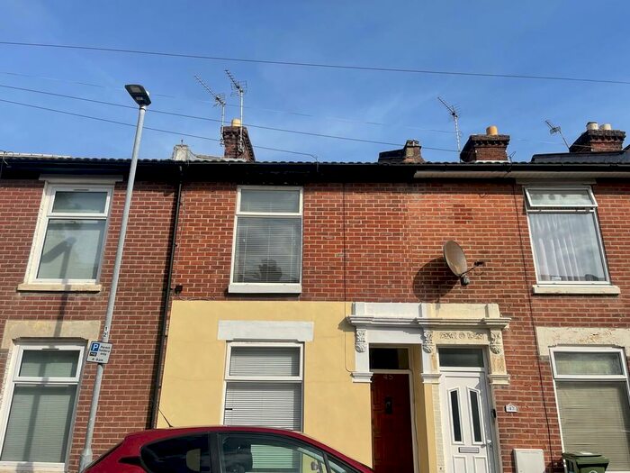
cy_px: 236
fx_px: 473
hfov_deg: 67.3
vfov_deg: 53.1
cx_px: 315
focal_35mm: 26
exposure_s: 1/6250
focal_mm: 5.1
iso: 32
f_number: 1.6
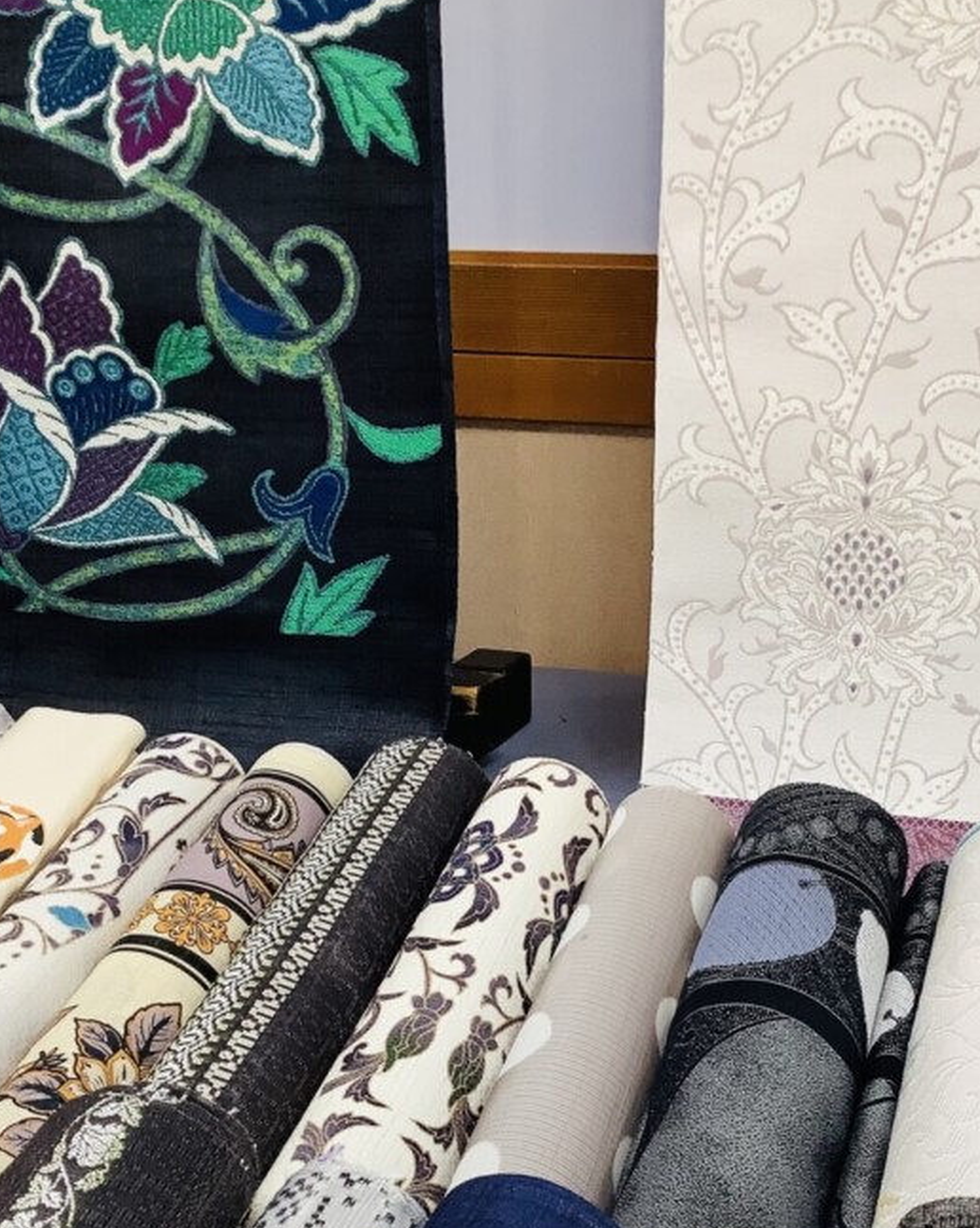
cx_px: 631
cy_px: 888
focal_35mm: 48
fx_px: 1742
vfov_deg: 38.0
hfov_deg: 31.2
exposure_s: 1/50
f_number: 2.4
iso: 80
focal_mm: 3.3
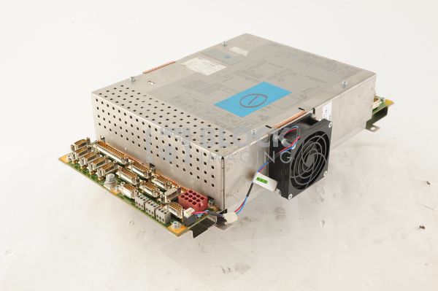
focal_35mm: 50
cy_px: 146
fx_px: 608
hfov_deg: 39.6
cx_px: 219
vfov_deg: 26.9
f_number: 11
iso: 1600
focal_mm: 50
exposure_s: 1/125
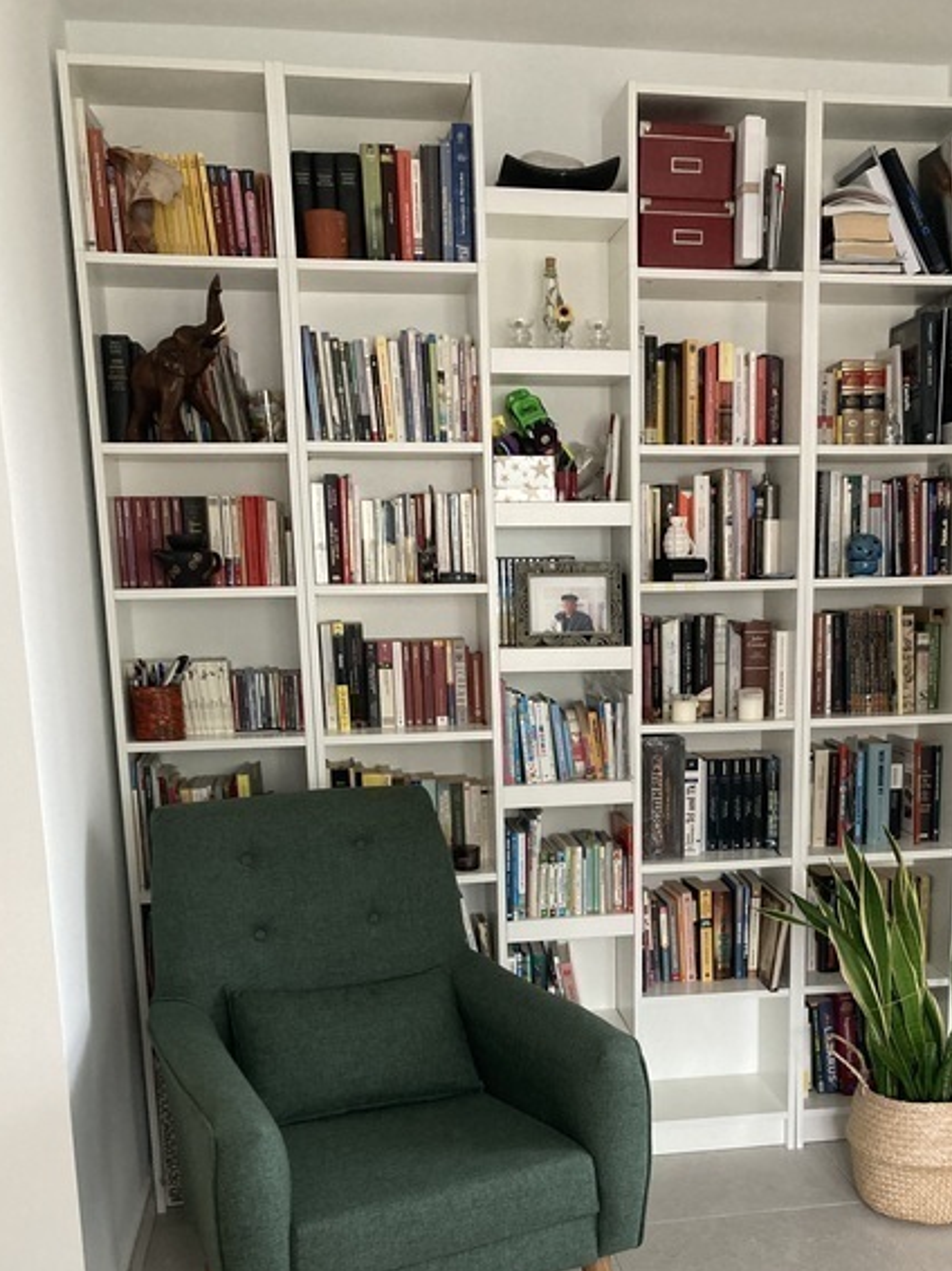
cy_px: 860
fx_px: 1394
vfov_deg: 48.1
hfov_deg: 37.4
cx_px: 617
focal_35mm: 38
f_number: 1.8
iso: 160
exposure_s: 1/60
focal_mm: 3.99
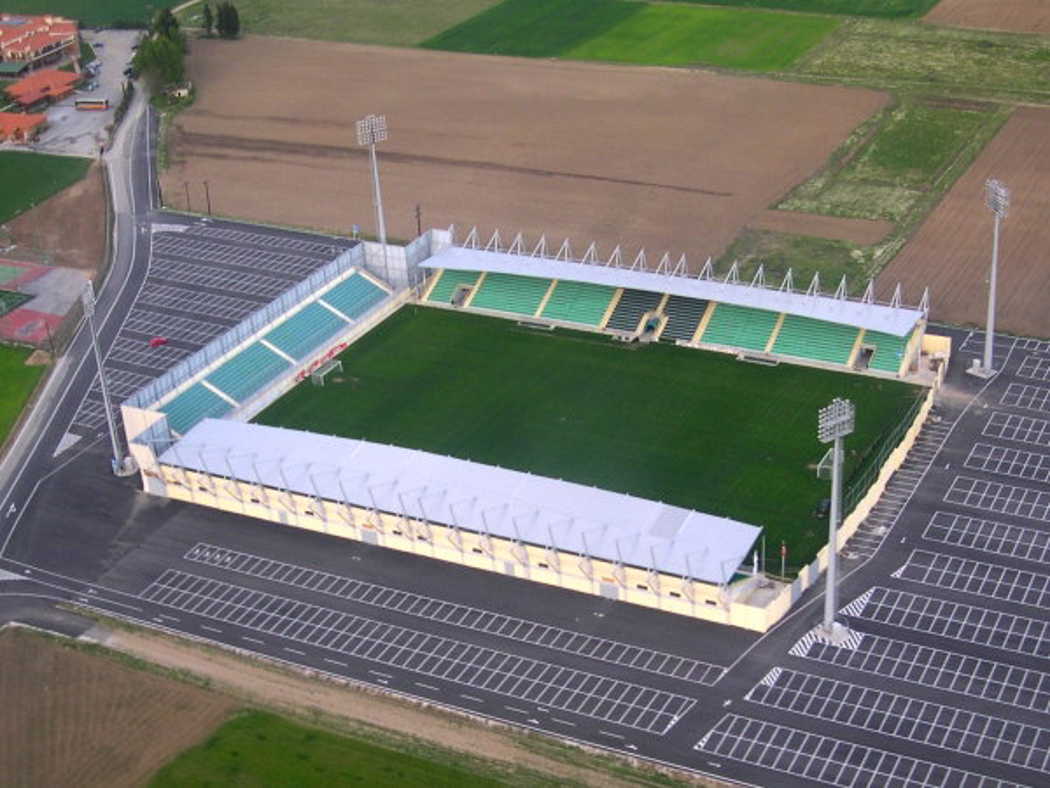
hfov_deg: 49.0
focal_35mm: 38
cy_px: 394
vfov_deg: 37.7
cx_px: 525
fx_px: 1153
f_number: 2.8
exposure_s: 1/113
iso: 100
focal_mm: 8
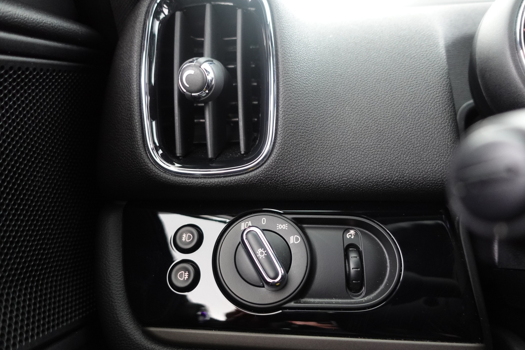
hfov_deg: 73.7
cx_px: 262
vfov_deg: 53.1
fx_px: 350
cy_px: 175
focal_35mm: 24
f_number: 1.8
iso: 1000
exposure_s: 1/8
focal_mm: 9.4
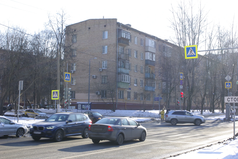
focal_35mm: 52
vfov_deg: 25.8
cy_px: 80
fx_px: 347
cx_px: 119
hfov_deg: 37.9
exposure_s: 1/60
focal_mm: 35
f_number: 9.5
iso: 100
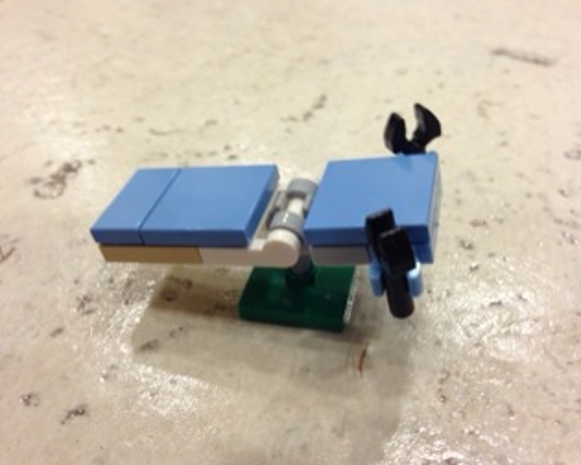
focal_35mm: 35
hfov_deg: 51.5
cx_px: 306
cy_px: 233
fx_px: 602
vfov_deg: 42.2
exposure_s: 1/20
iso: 125
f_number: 2.4
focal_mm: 4.13
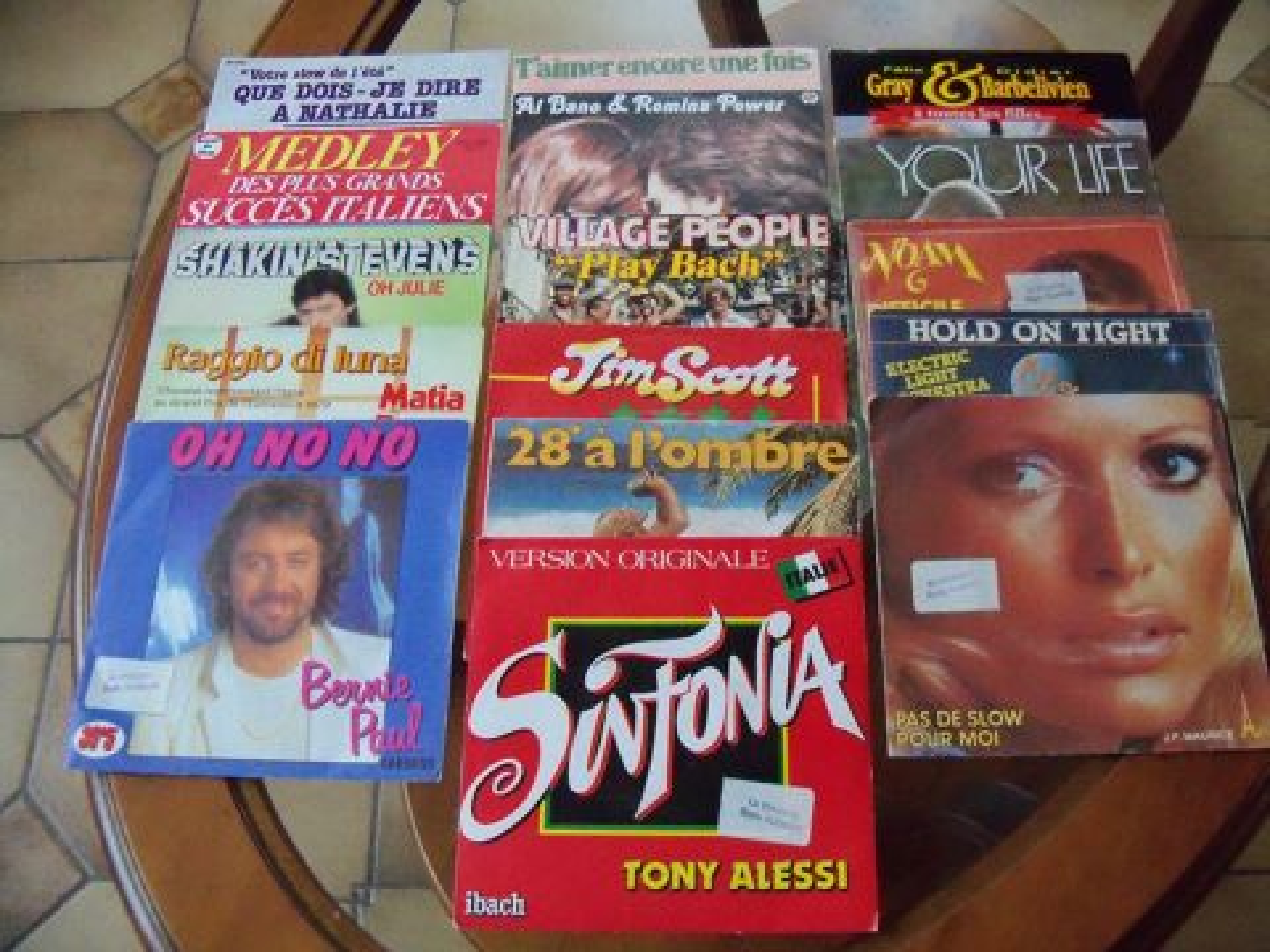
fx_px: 1284
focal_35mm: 35
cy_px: 476
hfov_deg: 52.6
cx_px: 635
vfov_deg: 40.7
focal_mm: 6.2
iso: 1000
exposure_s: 1/40
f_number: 3.5
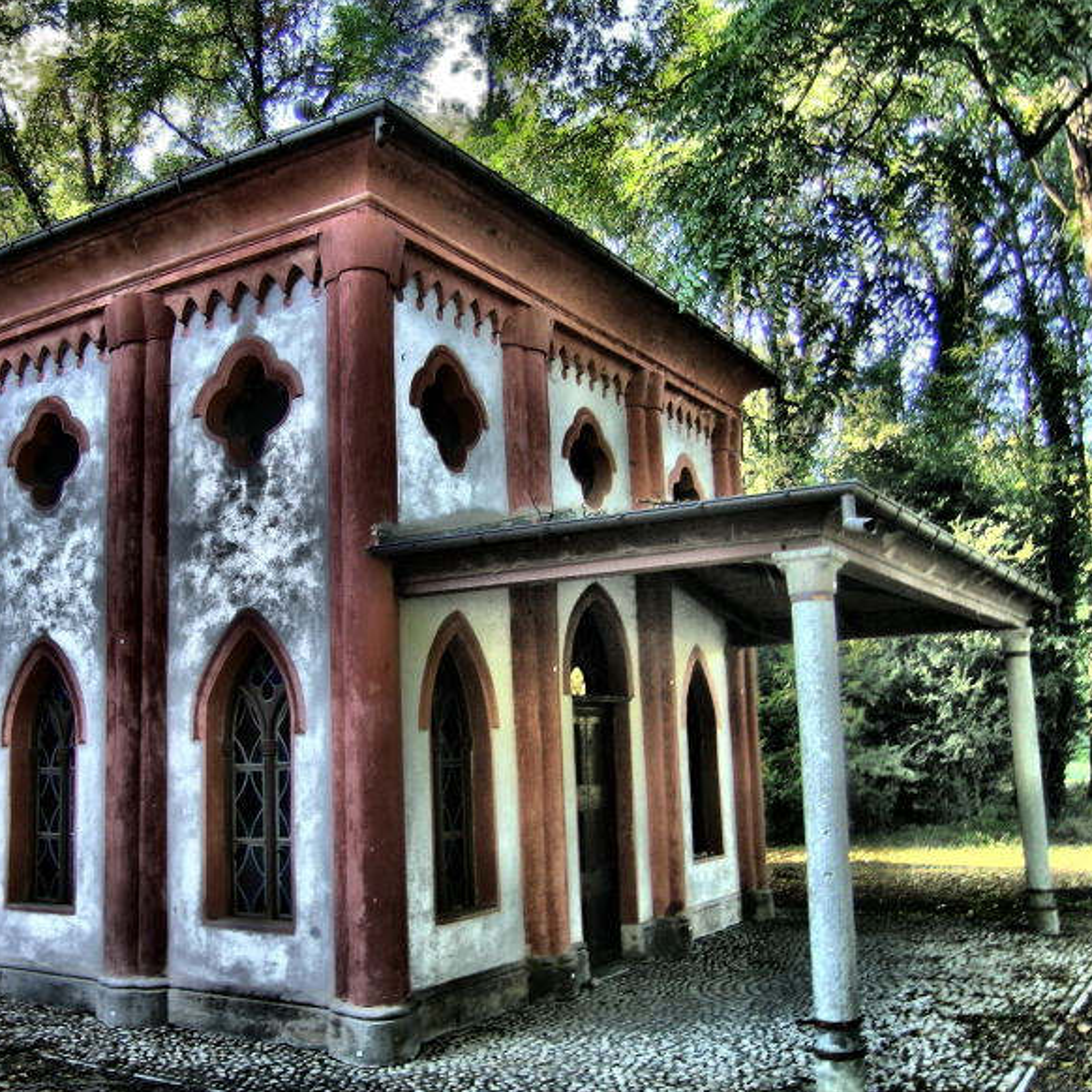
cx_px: 413
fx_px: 1213
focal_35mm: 34
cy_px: 561
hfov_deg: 48.0
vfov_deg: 48.4
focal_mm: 5.8
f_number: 2.8
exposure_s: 1/31.3
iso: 50
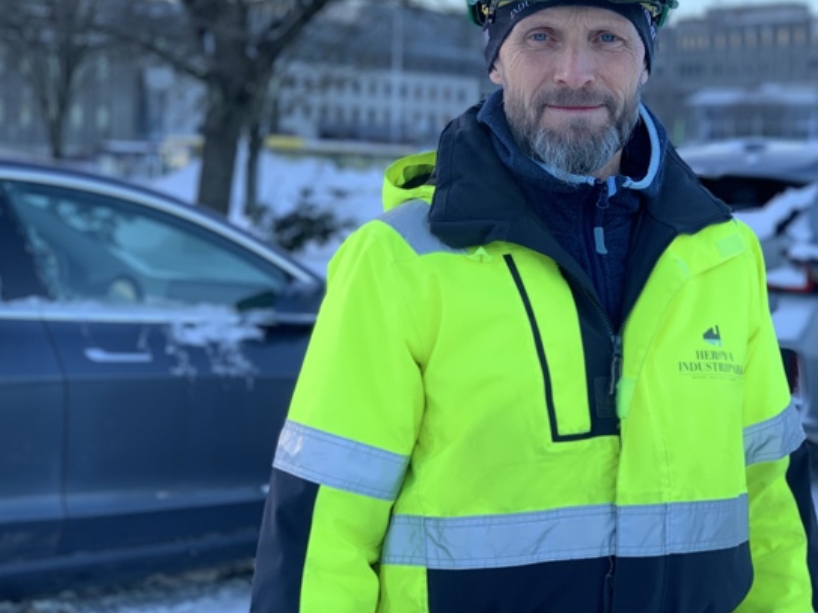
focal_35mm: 69
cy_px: 215
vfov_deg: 21.2
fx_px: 1630
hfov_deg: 28.1
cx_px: 517
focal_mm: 6
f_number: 2.4
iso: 16
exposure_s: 1/122
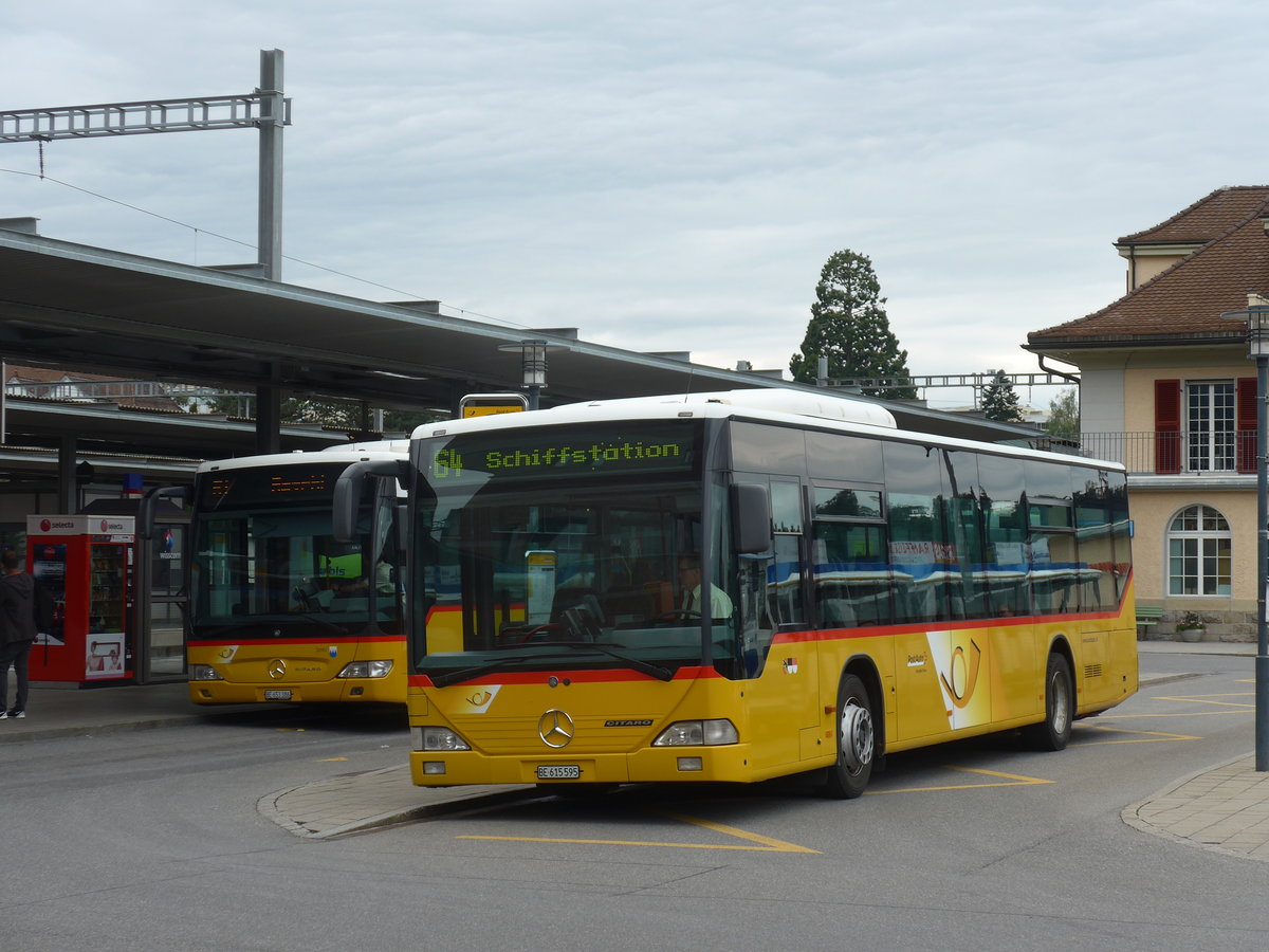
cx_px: 634
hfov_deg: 26.3
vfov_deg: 19.9
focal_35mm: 74
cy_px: 476
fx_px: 2713
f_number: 4.2
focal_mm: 15
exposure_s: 1/320
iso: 80
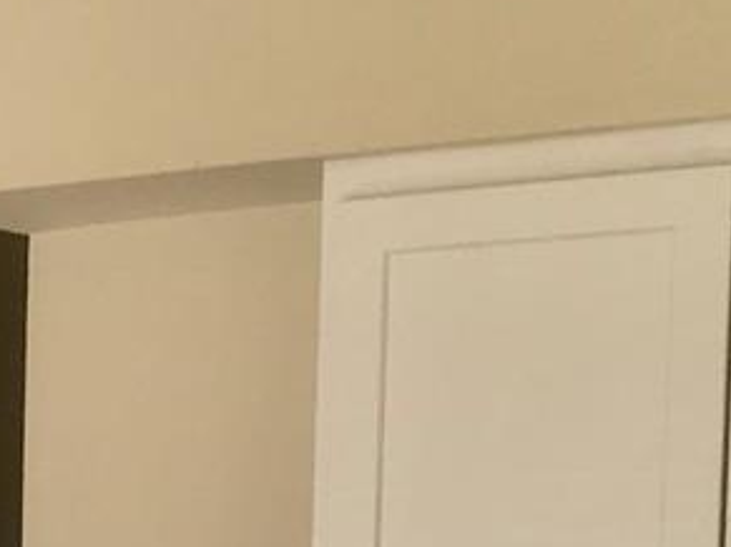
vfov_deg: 9.0
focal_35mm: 154
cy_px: 1104
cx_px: -311
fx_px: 3251
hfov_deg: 12.3
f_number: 1.8
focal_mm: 3.99
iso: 20
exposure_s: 1/237
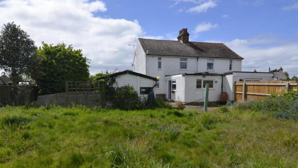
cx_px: 136
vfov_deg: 56.7
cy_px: 94
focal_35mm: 20
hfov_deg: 87.6
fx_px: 155
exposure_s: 1/320
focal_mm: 11
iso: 100
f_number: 9
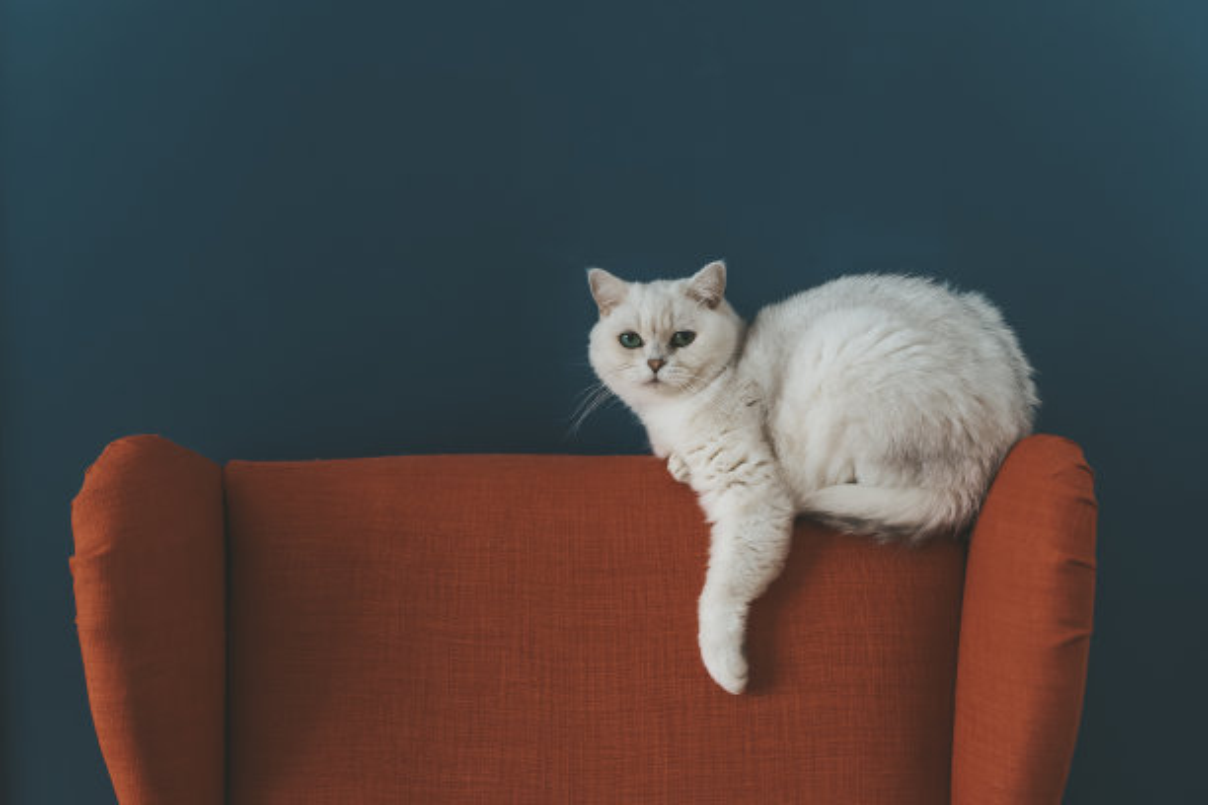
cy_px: 402
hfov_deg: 44.5
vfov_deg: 30.5
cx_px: 604
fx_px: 1476
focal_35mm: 44
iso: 640
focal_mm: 44
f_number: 2.8
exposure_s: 1/40
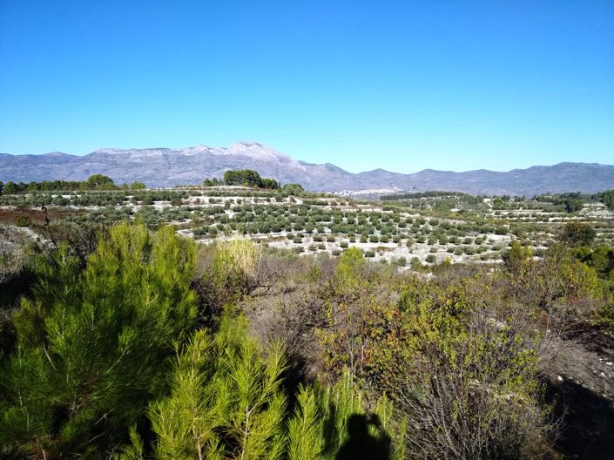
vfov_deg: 53.0
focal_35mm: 26
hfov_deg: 67.3
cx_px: 307
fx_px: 461
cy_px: 230
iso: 100
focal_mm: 3.82
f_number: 2.2
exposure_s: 1/1340
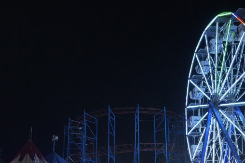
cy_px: 102
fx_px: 347
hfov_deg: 38.8
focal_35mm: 51
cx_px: 141
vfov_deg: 26.4
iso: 1600
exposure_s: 1/60
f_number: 5.6
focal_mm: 24
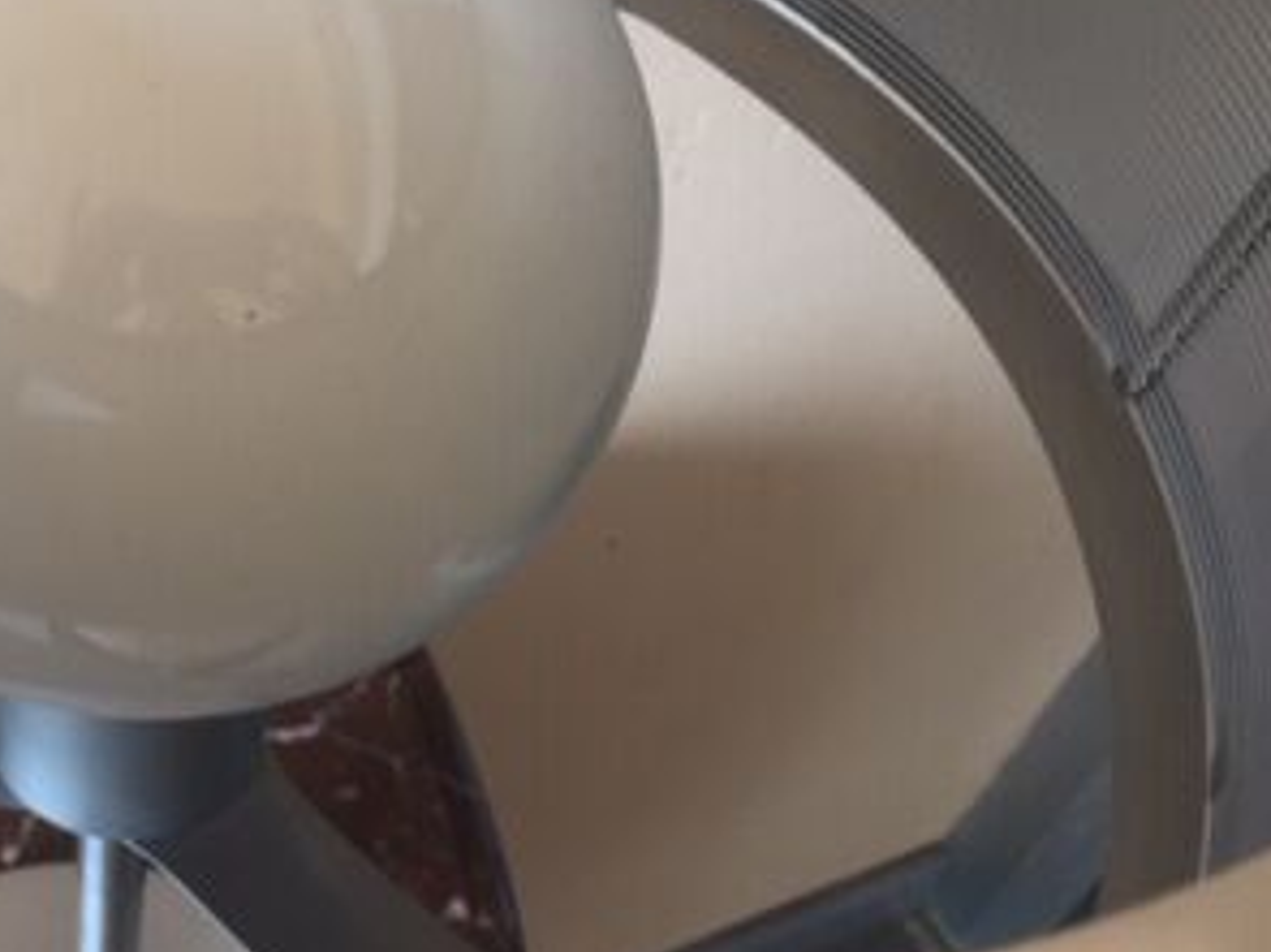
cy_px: 426
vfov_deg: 23.3
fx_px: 2312
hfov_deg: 28.2
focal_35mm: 63
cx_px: -95
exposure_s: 1/50
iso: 32
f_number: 2.2
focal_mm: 4.15
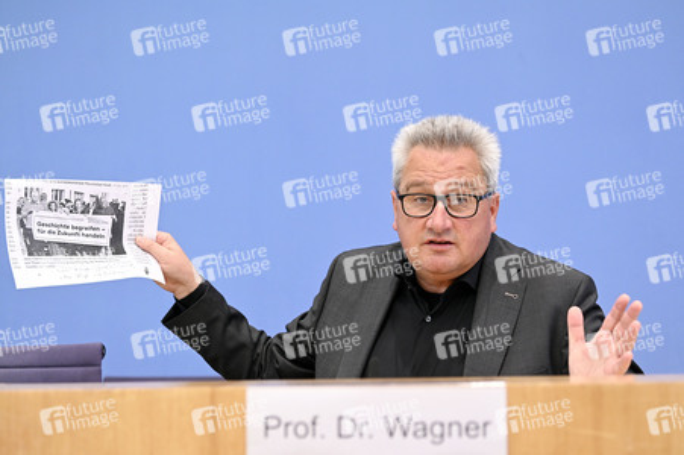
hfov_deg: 28.9
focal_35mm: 70
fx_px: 1329
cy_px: 228
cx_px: 342
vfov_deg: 19.4
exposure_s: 1/800
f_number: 4
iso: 3200
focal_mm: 70
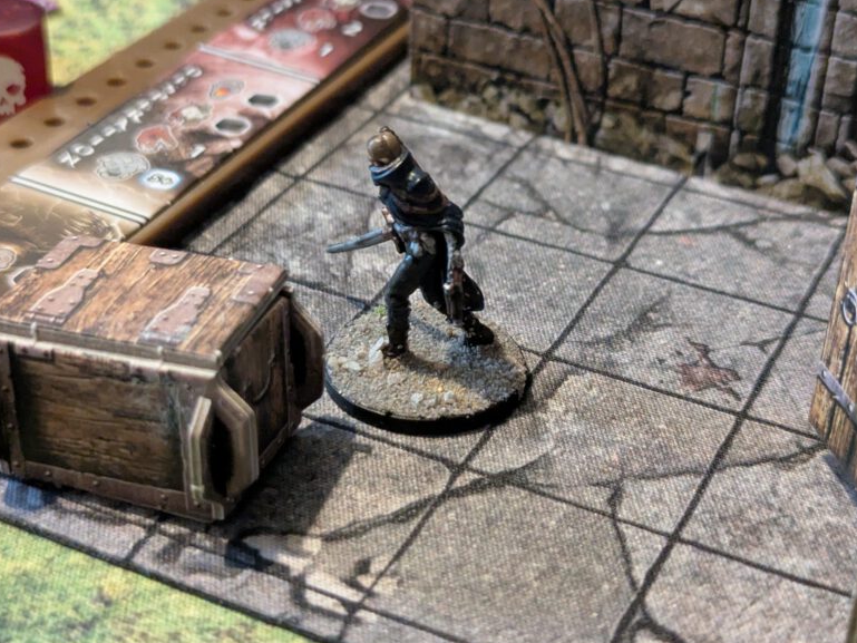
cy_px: 261
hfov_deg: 30.3
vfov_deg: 22.9
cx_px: 400
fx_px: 1585
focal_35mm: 64
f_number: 1.85
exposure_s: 1/20.3
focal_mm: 6.81
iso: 1133
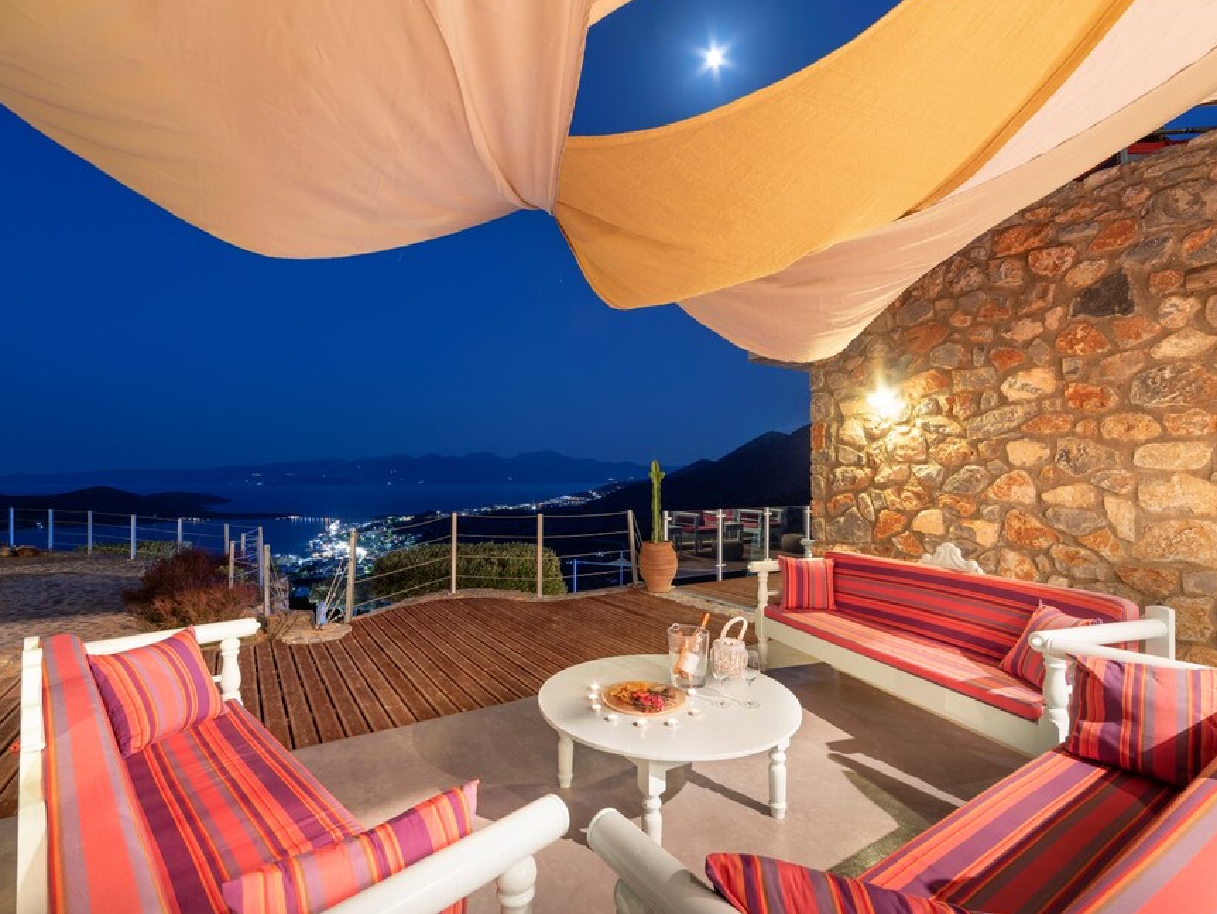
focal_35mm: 16
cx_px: 589
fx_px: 563
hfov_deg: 94.4
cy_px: 475
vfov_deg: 78.1
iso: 160
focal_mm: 14
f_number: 8
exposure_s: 2.5
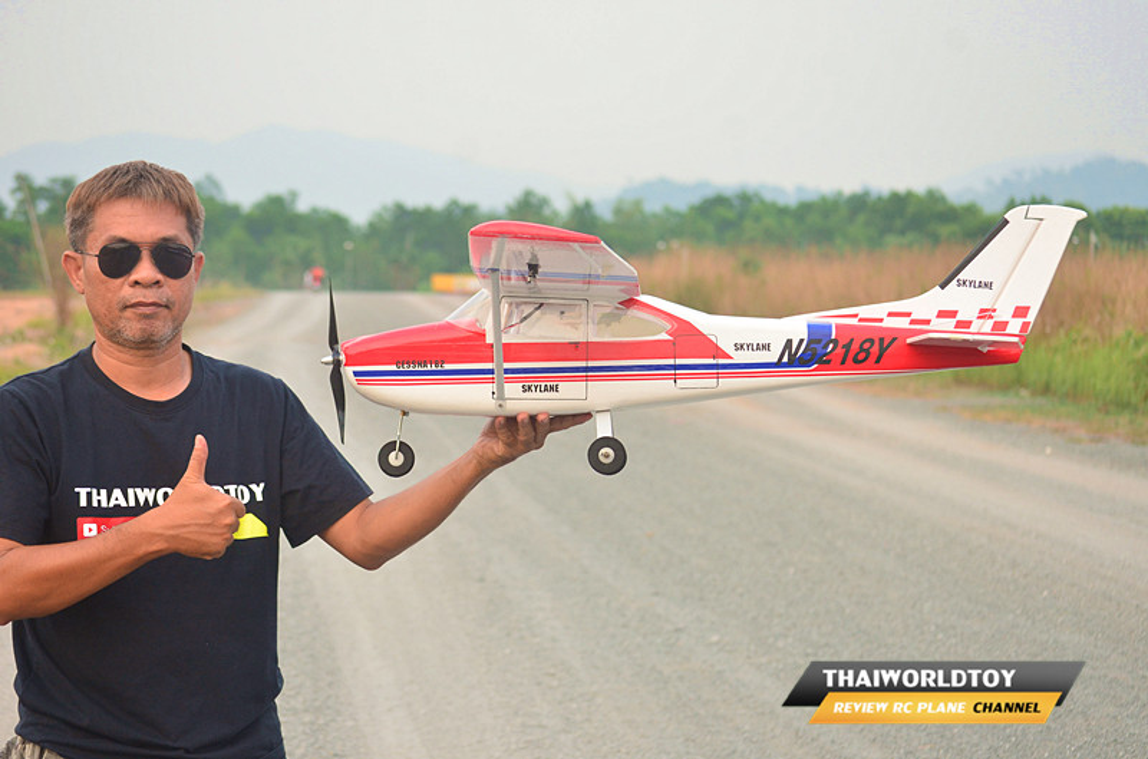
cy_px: 380
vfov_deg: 14.6
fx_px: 2958
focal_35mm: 93
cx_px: 574
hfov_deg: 22.0
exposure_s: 1/400
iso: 400
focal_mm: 62
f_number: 5.6
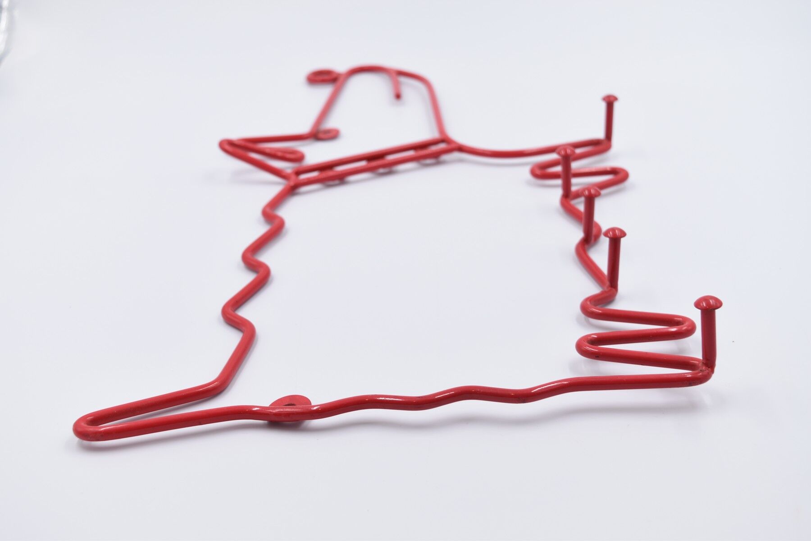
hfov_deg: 42.3
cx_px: 406
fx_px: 1047
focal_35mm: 46
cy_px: 270
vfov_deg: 28.9
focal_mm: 31
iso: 160
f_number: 5.6
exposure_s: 1/125
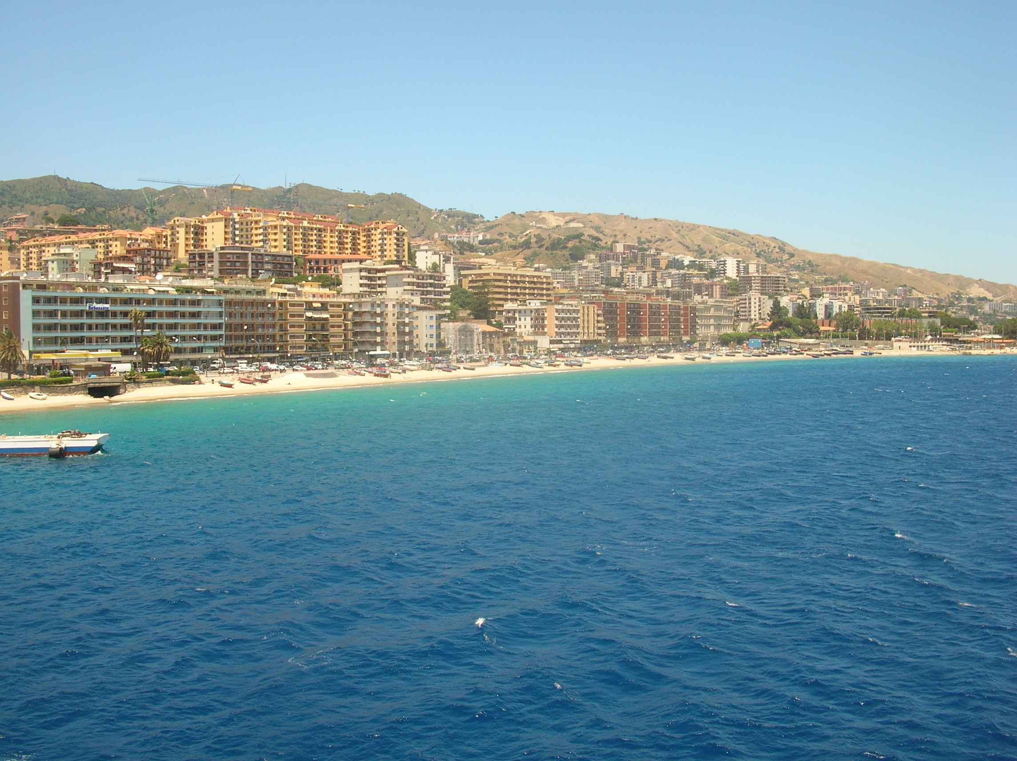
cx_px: 508
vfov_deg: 40.6
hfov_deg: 52.7
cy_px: 380
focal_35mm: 35
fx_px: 1027
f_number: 5.6
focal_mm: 5.8
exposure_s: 1/205
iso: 50
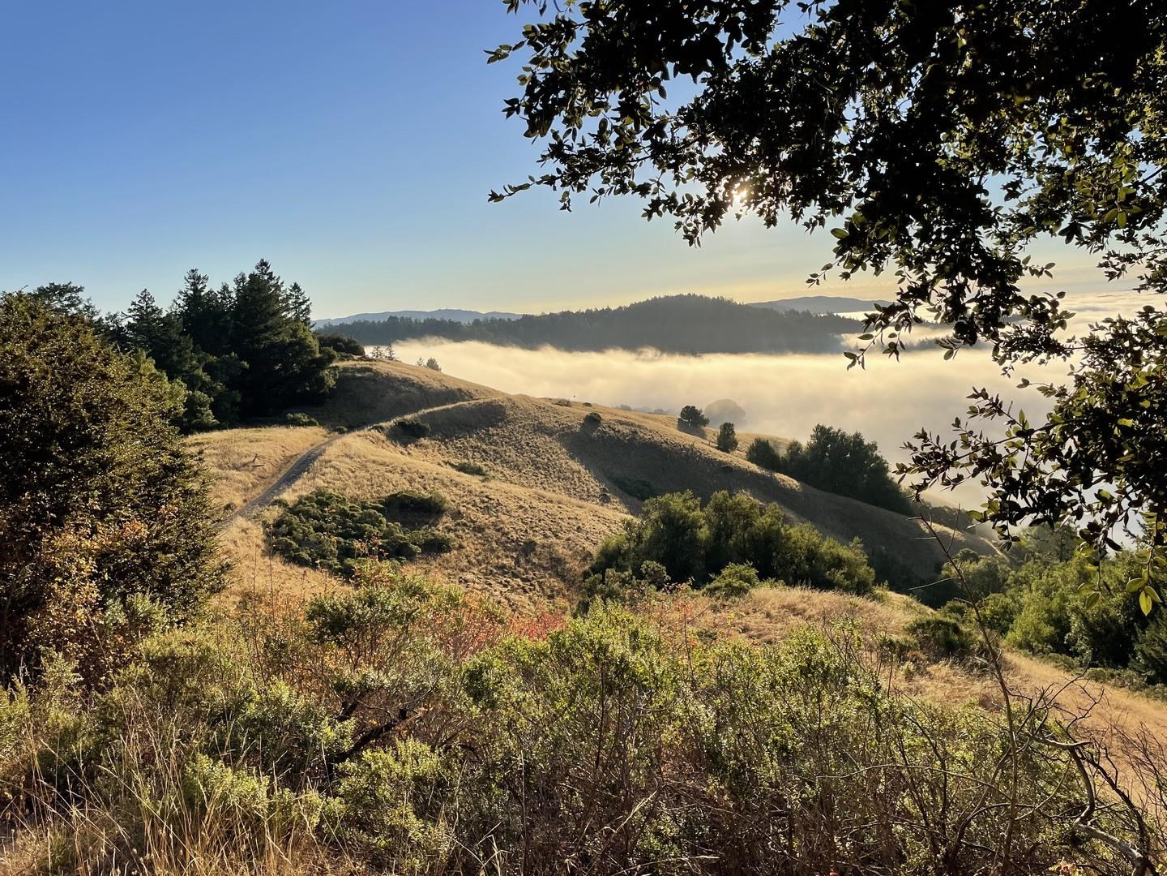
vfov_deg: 53.1
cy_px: 438
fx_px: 877
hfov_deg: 67.3
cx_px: 584
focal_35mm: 26
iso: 32
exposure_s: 1/3861
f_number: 1.6
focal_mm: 4.2
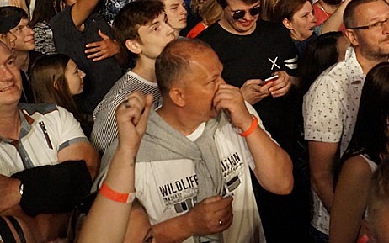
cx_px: 309
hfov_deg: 32.6
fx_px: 647
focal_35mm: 61
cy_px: -32
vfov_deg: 20.2
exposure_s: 1/100
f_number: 3.5
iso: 3200
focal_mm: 18
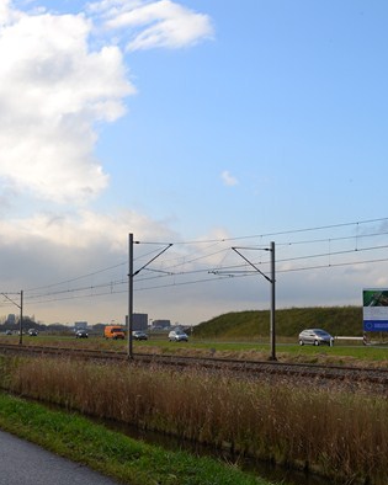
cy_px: 245
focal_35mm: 60
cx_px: 92
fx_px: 862
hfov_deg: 25.1
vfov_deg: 31.5
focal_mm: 28
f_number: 8
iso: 100
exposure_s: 1/250
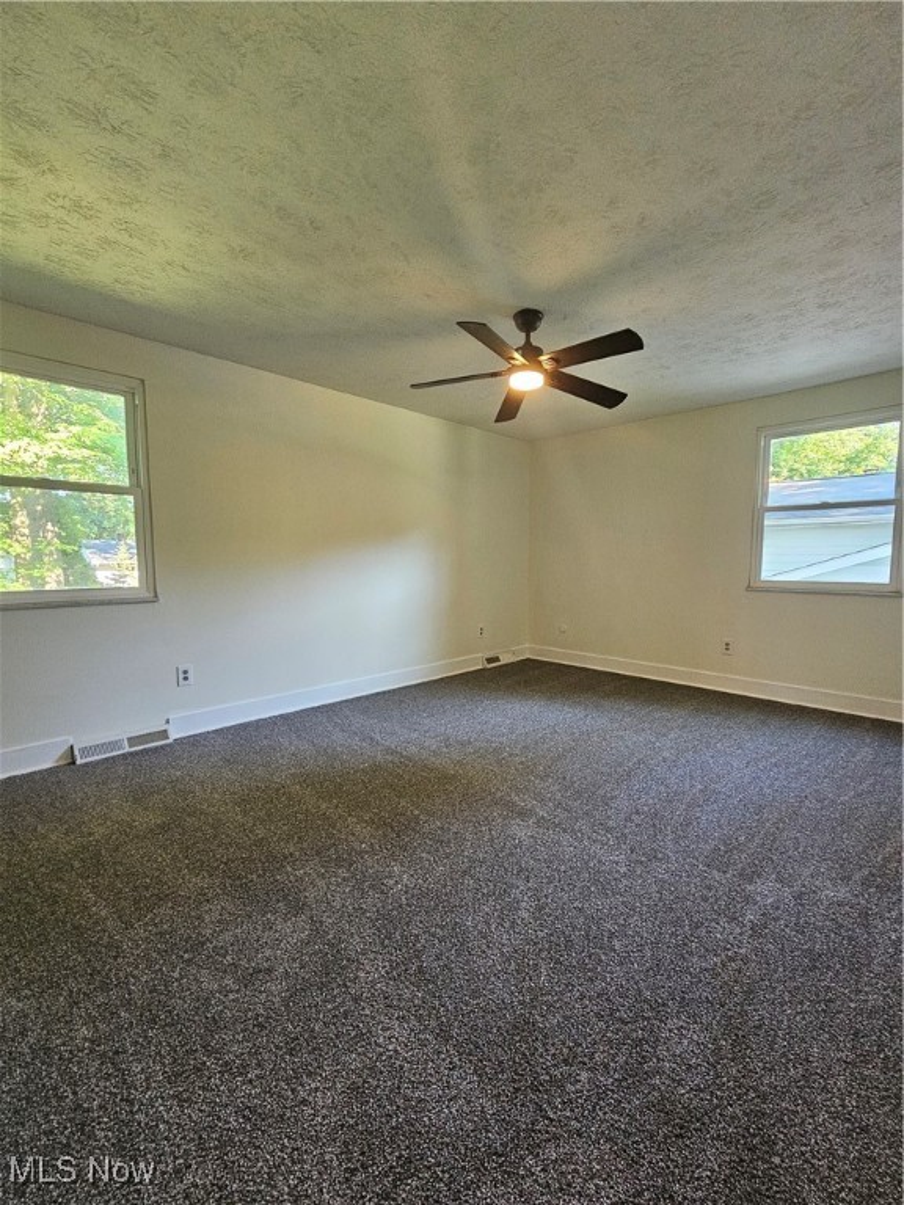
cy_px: 602
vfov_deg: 106.2
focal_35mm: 13
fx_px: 453
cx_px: 452
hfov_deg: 89.9
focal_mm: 2.2
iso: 400
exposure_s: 1/60
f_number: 2.2
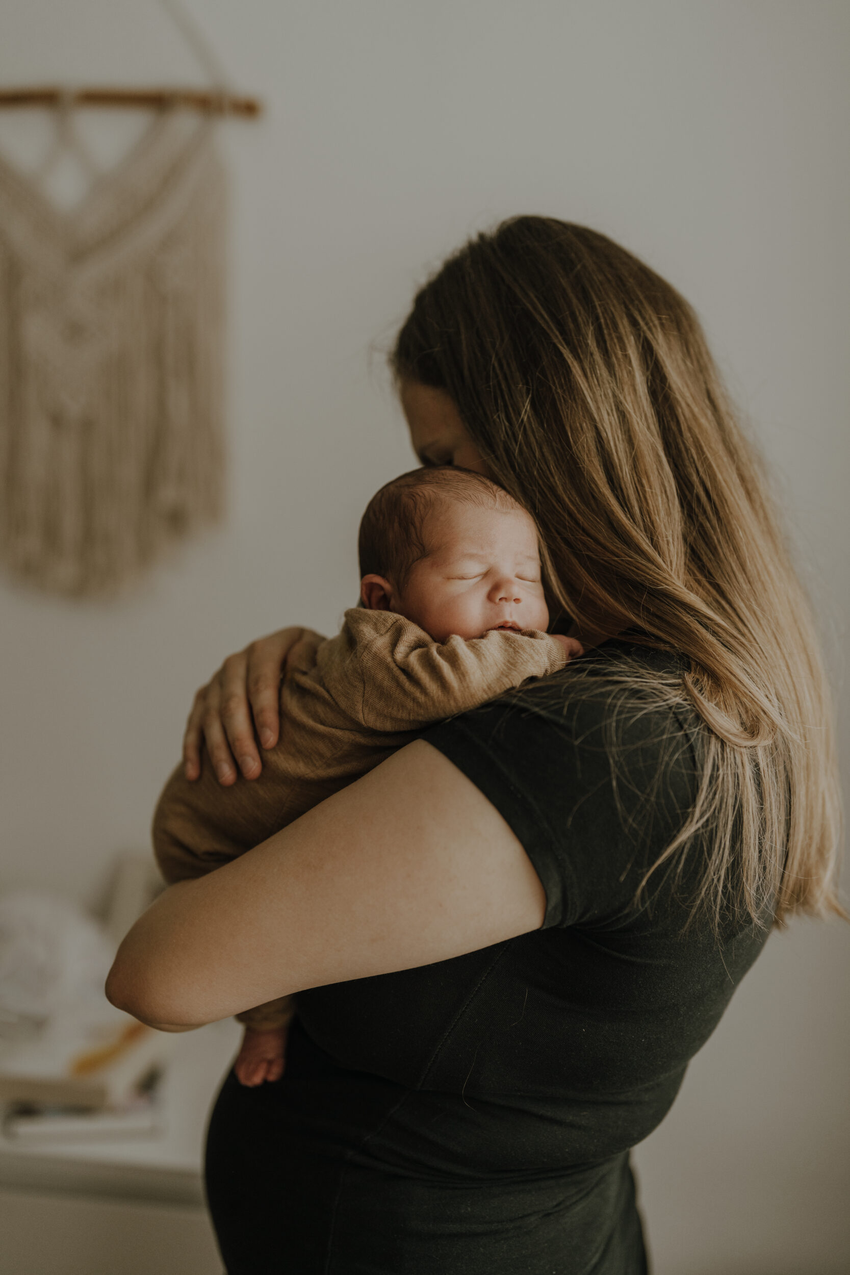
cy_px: 638
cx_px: 425
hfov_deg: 27.0
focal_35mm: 50
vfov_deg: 39.6
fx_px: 1770
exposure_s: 1/400
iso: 640
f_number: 1.6
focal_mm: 50
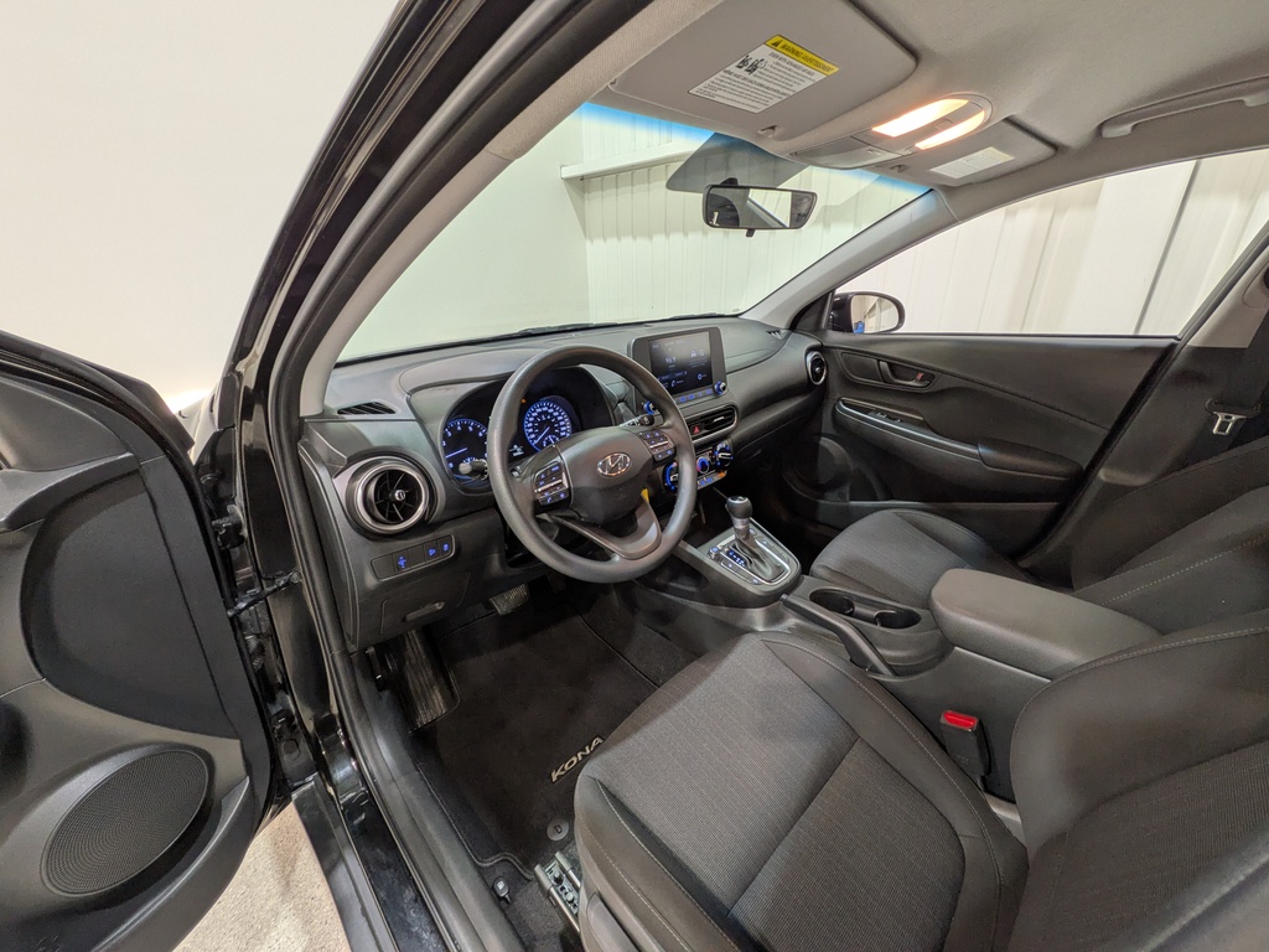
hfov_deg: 102.1
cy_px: 476
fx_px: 513
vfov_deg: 85.7
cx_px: 634
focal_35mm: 14
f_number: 2.2
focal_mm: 1.83
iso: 66
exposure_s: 1/33.3
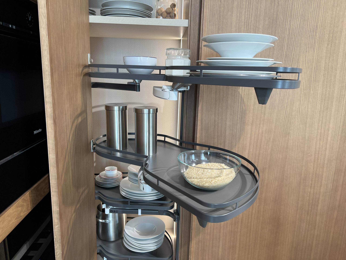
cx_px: 173
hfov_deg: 67.3
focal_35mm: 26
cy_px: 130
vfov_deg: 53.1
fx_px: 260
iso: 50
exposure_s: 1/82
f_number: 1.5
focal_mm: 5.7
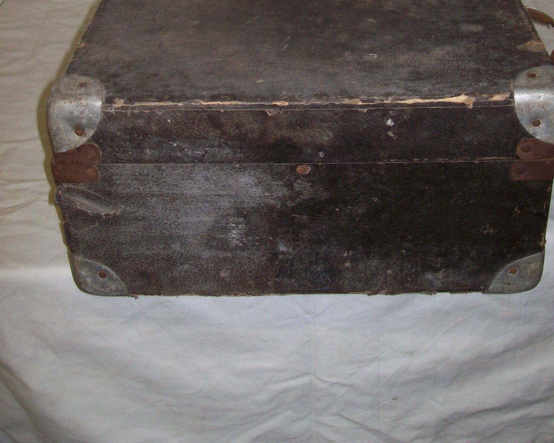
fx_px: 885
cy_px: 29
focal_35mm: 54
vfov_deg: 26.9
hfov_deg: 34.7
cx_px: 300
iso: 80
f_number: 2.7
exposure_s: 1/64
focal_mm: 6
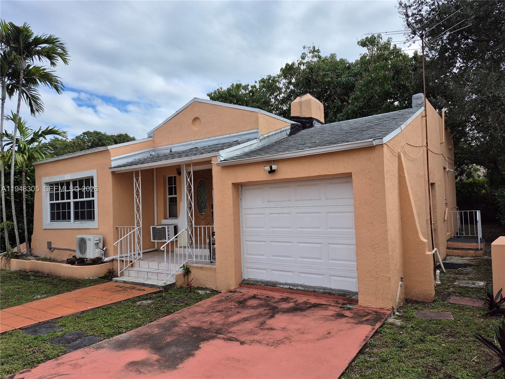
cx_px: 252
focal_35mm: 23
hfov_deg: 73.9
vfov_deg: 58.9
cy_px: 190
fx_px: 336
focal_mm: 5.4
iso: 25
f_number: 1.8
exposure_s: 1/1552
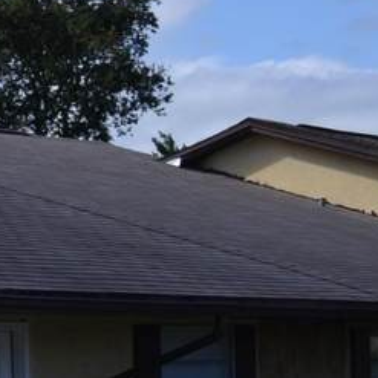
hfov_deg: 9.1
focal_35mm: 172
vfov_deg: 10.1
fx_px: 2125
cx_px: -534
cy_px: 389
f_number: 8
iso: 100
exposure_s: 1/250
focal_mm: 26
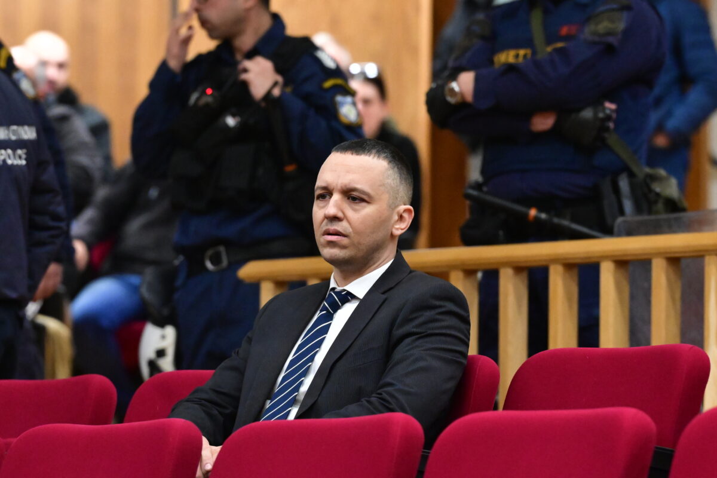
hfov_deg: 6.9
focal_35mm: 300
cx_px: 358
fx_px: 5975
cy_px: 239
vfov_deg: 4.6
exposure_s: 1/200
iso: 8000
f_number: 5
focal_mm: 200
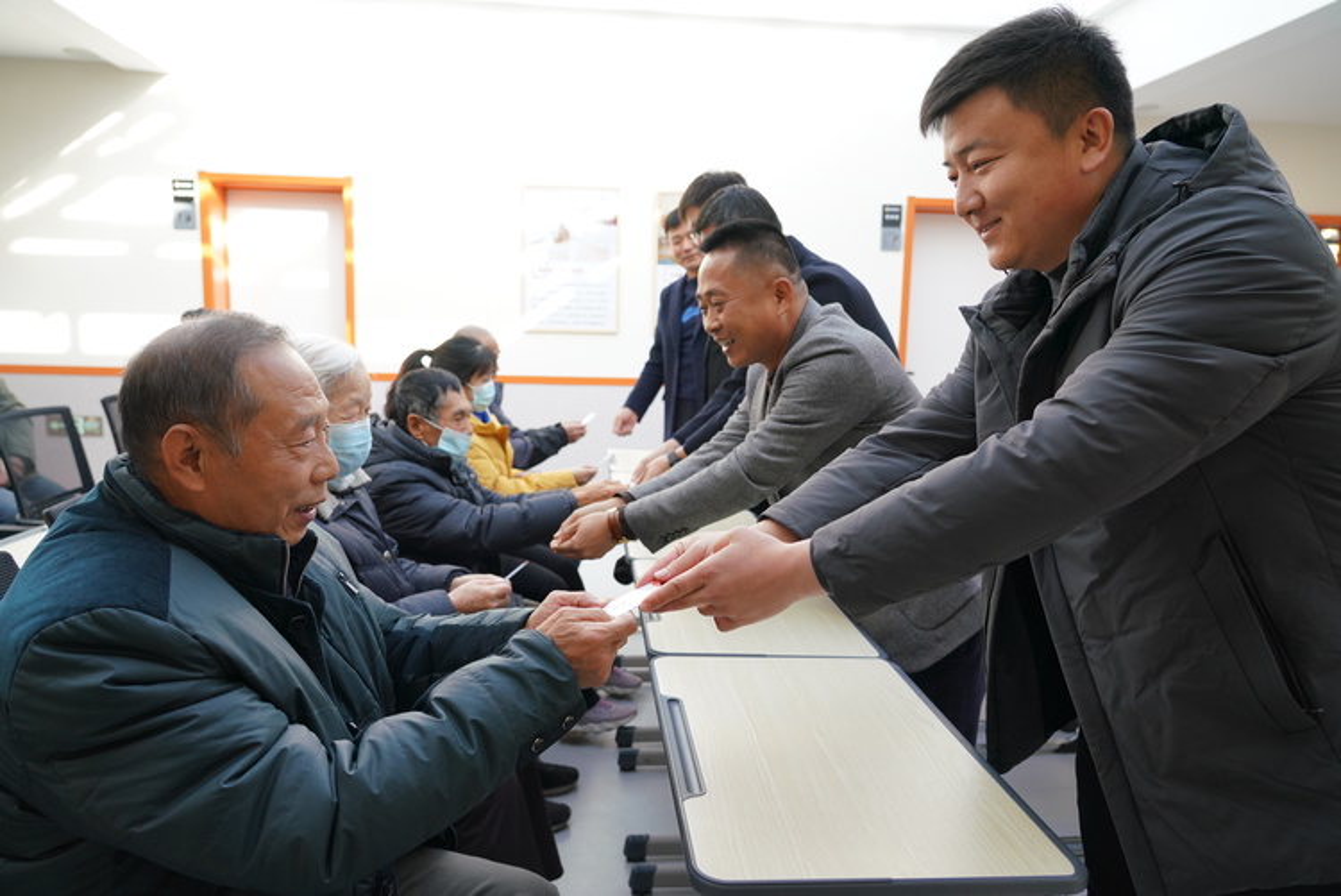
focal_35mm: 24
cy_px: 448
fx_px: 894
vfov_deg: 53.2
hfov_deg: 73.7
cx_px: 670
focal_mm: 24
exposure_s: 1/400
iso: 1000
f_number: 4.5
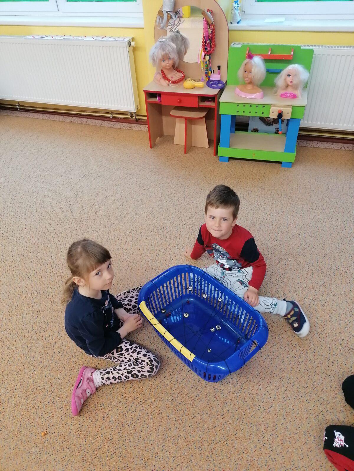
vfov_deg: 65.3
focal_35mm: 27
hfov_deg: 51.4
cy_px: 236
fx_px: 368
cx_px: 177
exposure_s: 1/33.3
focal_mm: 4.75
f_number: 1.8
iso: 250
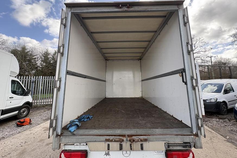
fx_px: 99
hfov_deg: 100.4
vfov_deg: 77.0
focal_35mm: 15
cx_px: 121
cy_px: 69
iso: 40
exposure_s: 1/282
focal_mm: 2.22
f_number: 2.2
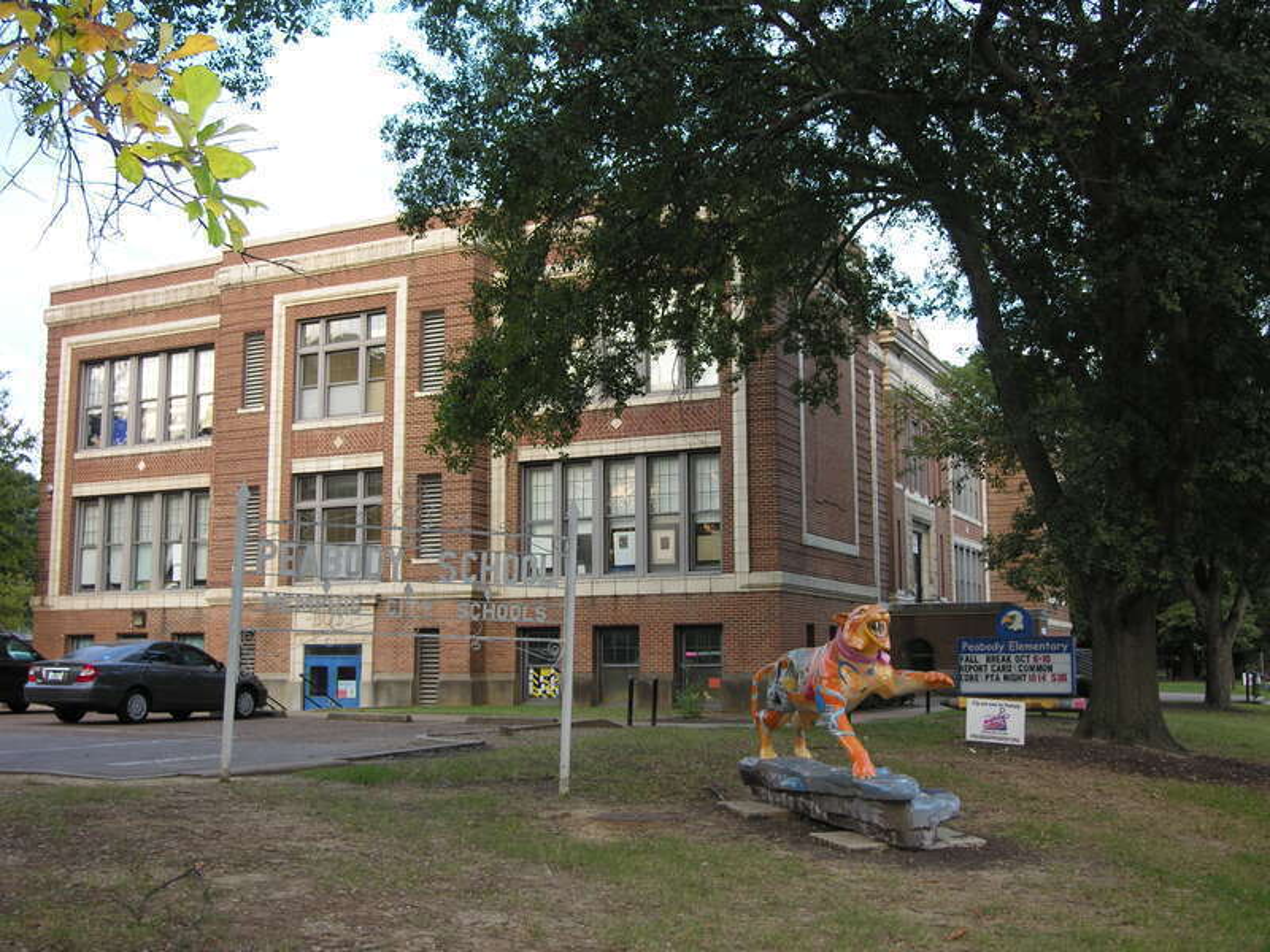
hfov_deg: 50.1
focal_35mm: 37
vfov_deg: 38.7
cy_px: 476
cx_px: 635
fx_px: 1357
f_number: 3.1
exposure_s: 1/30
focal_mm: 9.3
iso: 60
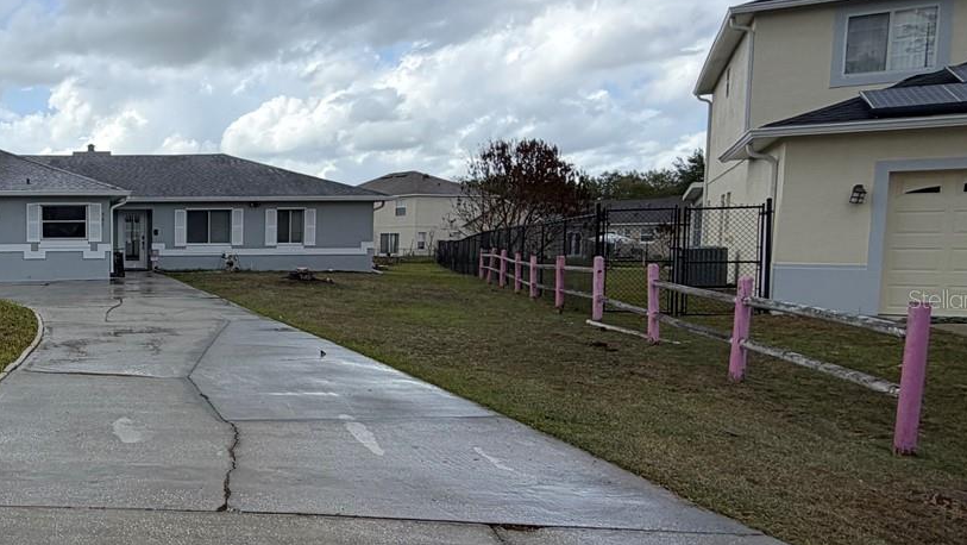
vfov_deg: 38.9
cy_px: 299
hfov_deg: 54.5
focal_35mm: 30
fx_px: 770
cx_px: 69
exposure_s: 1/770
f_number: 2.2
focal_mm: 2.22
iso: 25
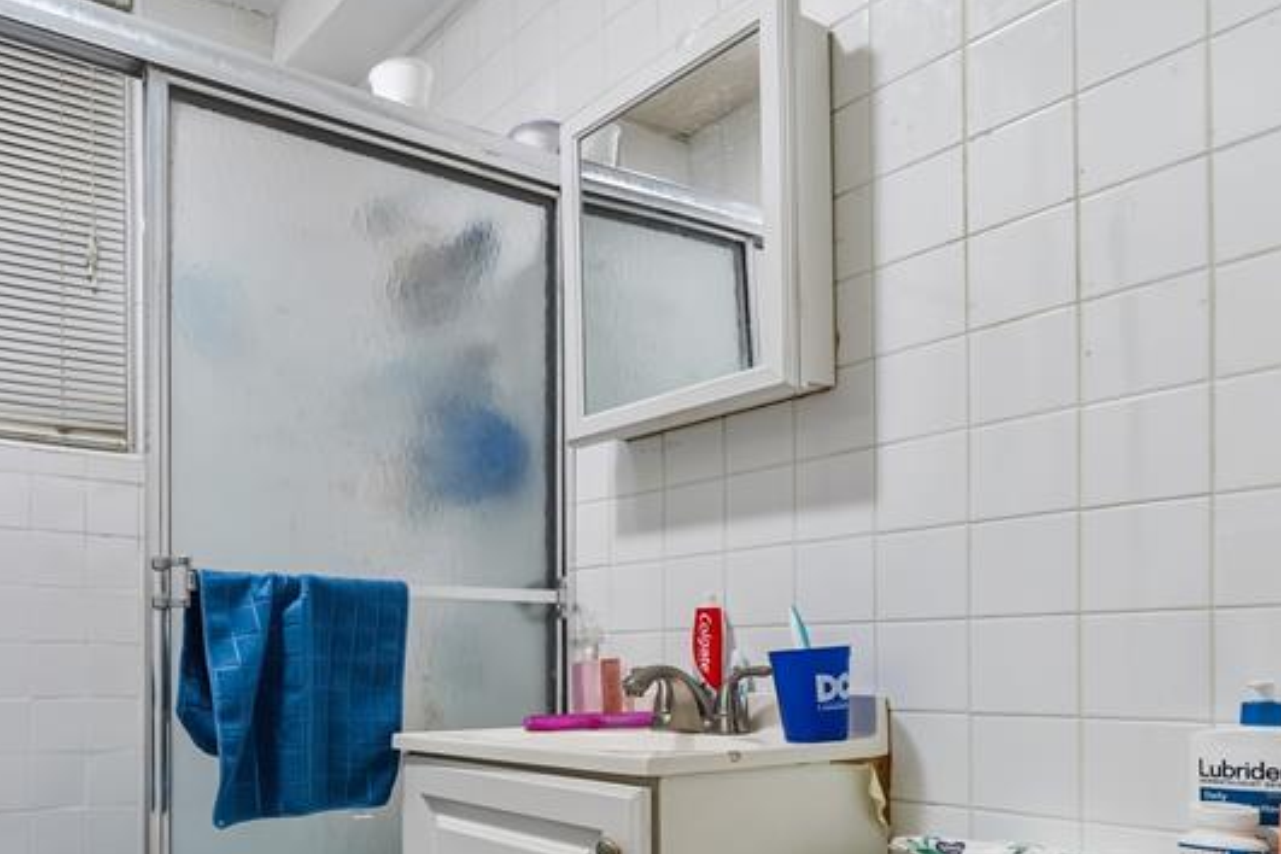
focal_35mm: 27
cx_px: 328
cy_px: 678
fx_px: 961
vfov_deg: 45.6
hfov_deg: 63.6
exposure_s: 1/125
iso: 1250
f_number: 3.5
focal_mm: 14
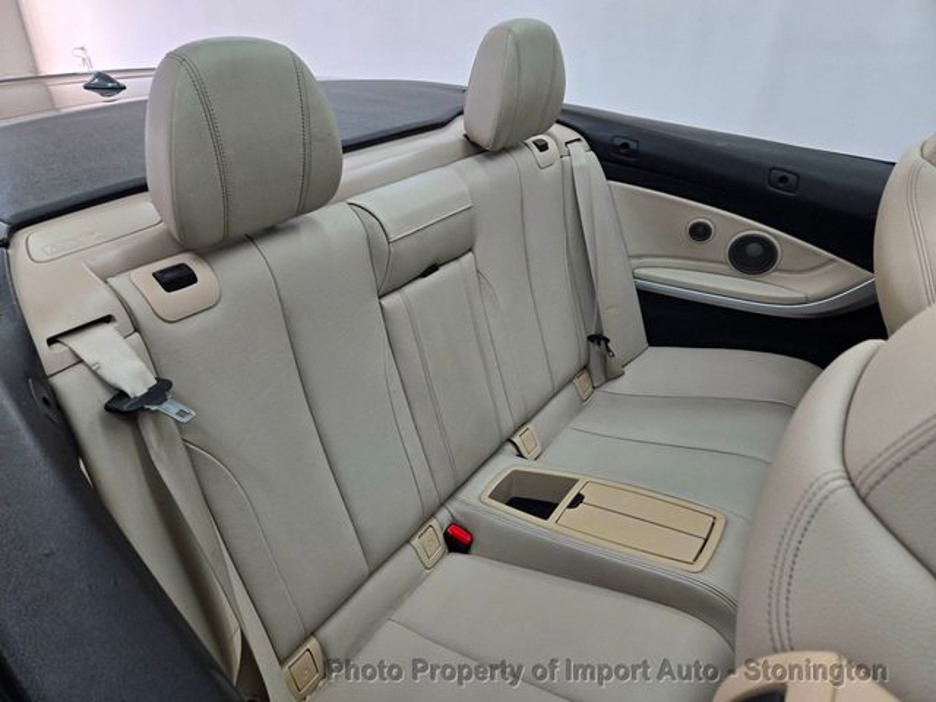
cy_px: 351
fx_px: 622
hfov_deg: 73.9
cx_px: 468
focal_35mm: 23
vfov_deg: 58.9
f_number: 1.8
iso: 50
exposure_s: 1/120
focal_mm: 5.4
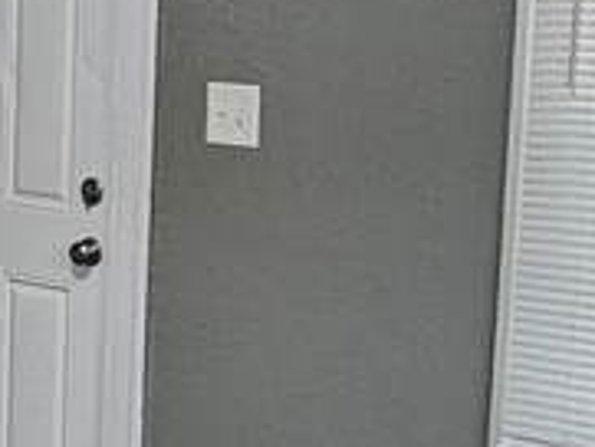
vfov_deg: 16.1
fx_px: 1582
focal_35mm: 92
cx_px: -30
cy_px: 266
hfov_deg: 20.5
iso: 500
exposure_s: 1/30
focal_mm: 2.2
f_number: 2.2
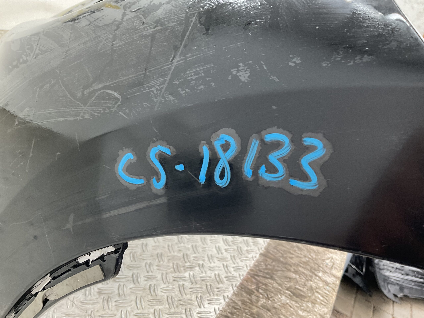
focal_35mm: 29
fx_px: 355
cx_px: 212
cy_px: 159
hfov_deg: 61.7
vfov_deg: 48.2
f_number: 1.8
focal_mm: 3
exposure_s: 1/60
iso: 64
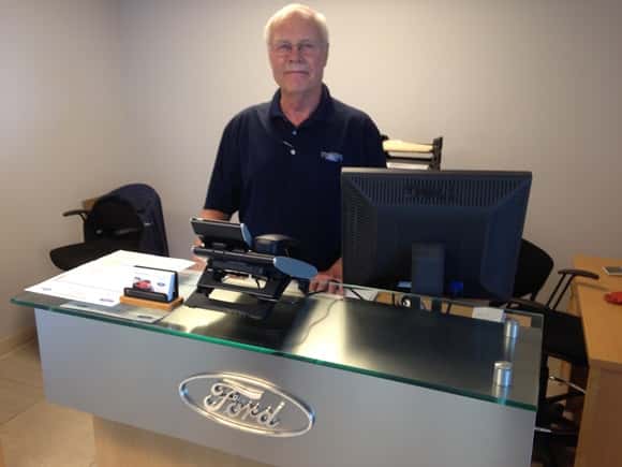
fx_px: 593
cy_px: 234
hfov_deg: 55.4
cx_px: 311
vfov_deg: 42.9
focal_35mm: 33
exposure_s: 1/20
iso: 64
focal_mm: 4.12
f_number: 2.4
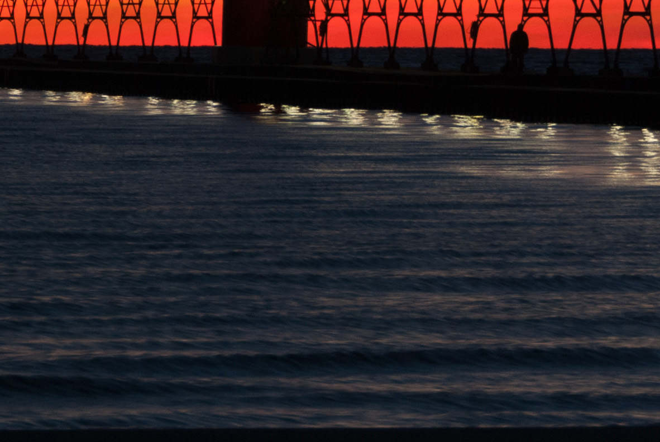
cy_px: -10
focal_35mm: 339
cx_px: 52
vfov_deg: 4.1
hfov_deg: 6.1
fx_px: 6222
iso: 200
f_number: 5.6
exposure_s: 1/5
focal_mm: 70
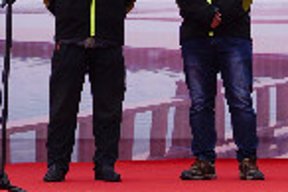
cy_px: -2
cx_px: 464
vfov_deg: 5.8
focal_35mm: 234
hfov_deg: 8.6
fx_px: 1870
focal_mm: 38
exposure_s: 1/100
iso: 100
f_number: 8
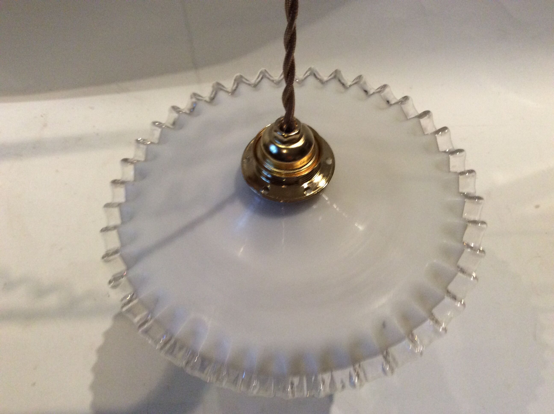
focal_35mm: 32
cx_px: 277
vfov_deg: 44.1
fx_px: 511
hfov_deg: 56.9
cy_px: 207
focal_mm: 3.3
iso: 160
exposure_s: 1/25
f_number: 2.4
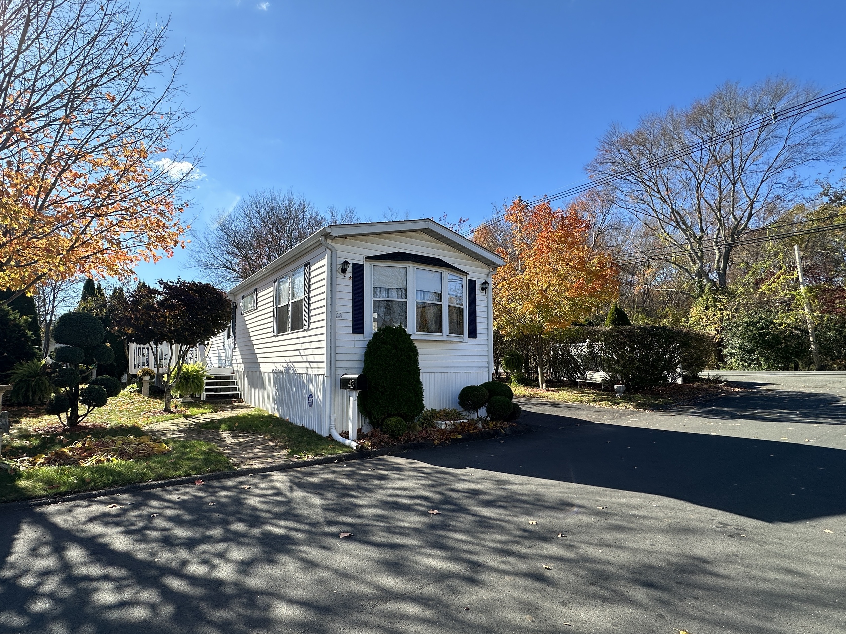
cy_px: 339
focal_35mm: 17
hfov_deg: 90.6
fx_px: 415
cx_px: 373
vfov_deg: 74.6
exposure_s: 1/1383
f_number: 2.2
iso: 50
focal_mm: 2.22
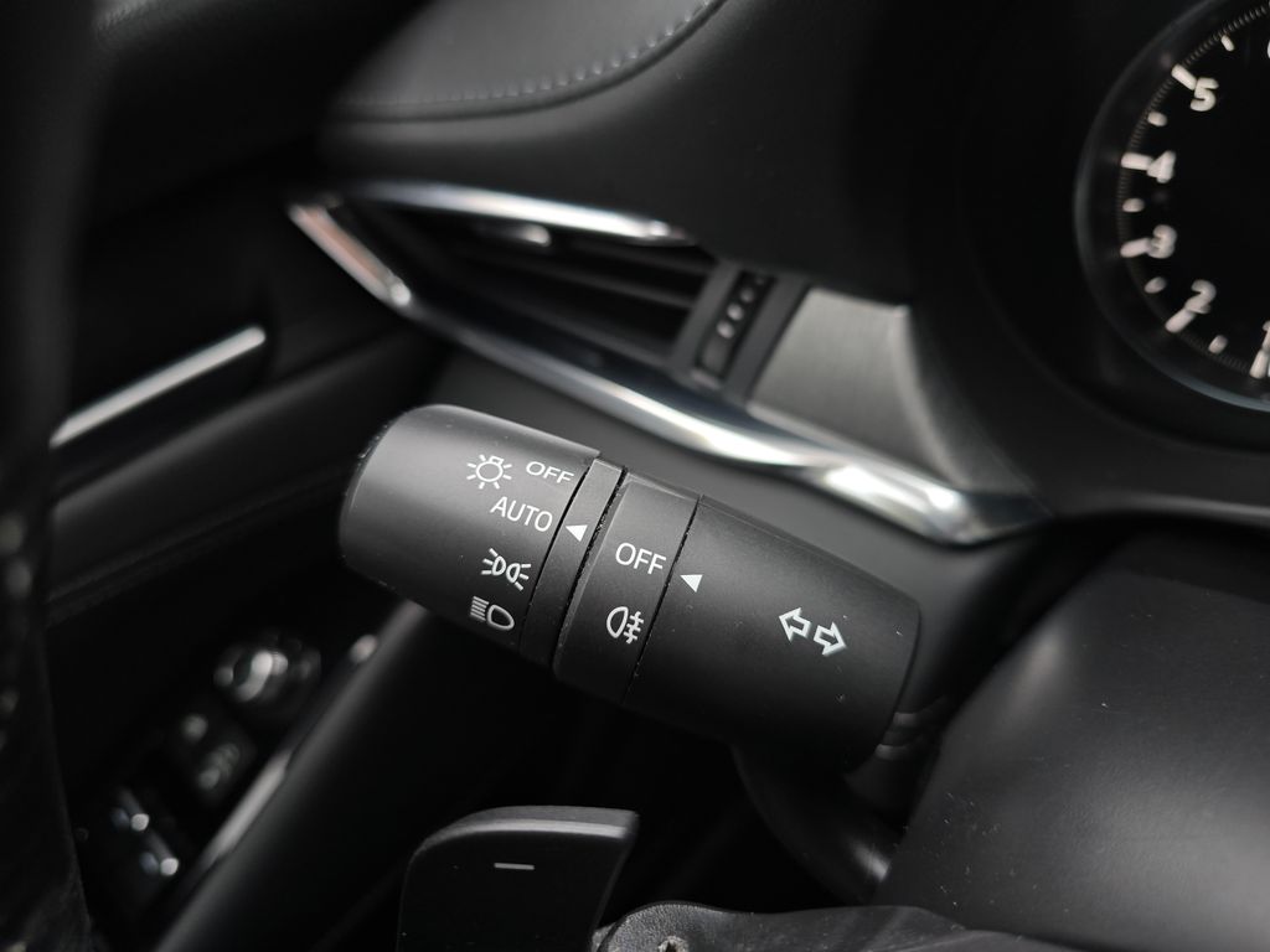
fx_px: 844
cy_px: 476
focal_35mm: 23
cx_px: 635
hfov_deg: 73.9
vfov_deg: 58.9
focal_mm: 6.3
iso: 80
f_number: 1.7
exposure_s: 1/120
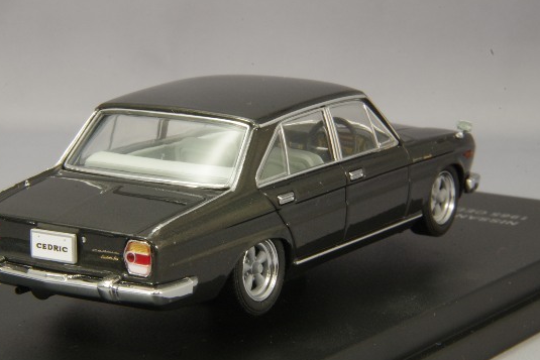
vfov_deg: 10.2
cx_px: 227
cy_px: 187
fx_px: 2010
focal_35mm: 134
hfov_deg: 15.3
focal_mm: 75
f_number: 32
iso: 800
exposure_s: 1/2.5
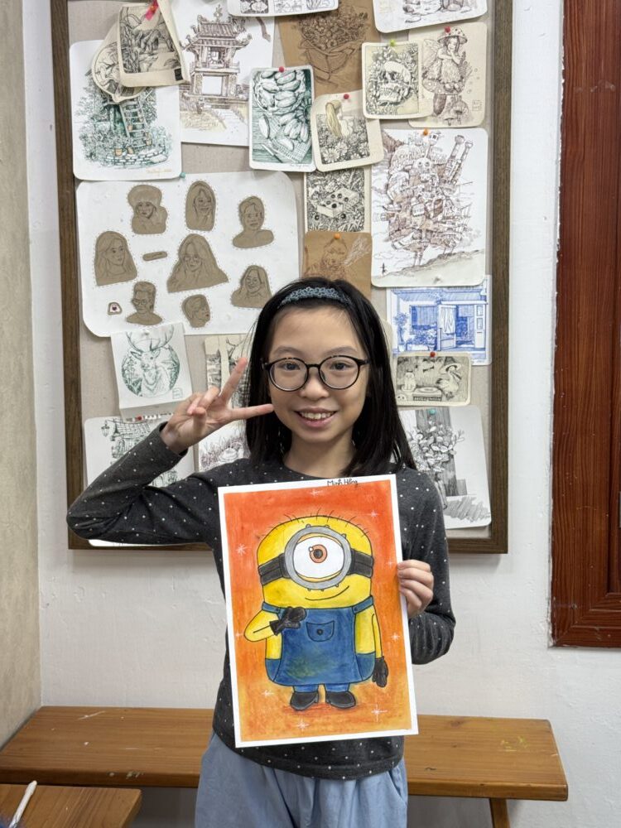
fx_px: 1148
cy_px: 414
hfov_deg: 30.3
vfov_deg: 39.7
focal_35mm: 48
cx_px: 310
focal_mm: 6.76
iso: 80
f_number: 1.78
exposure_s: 1/100
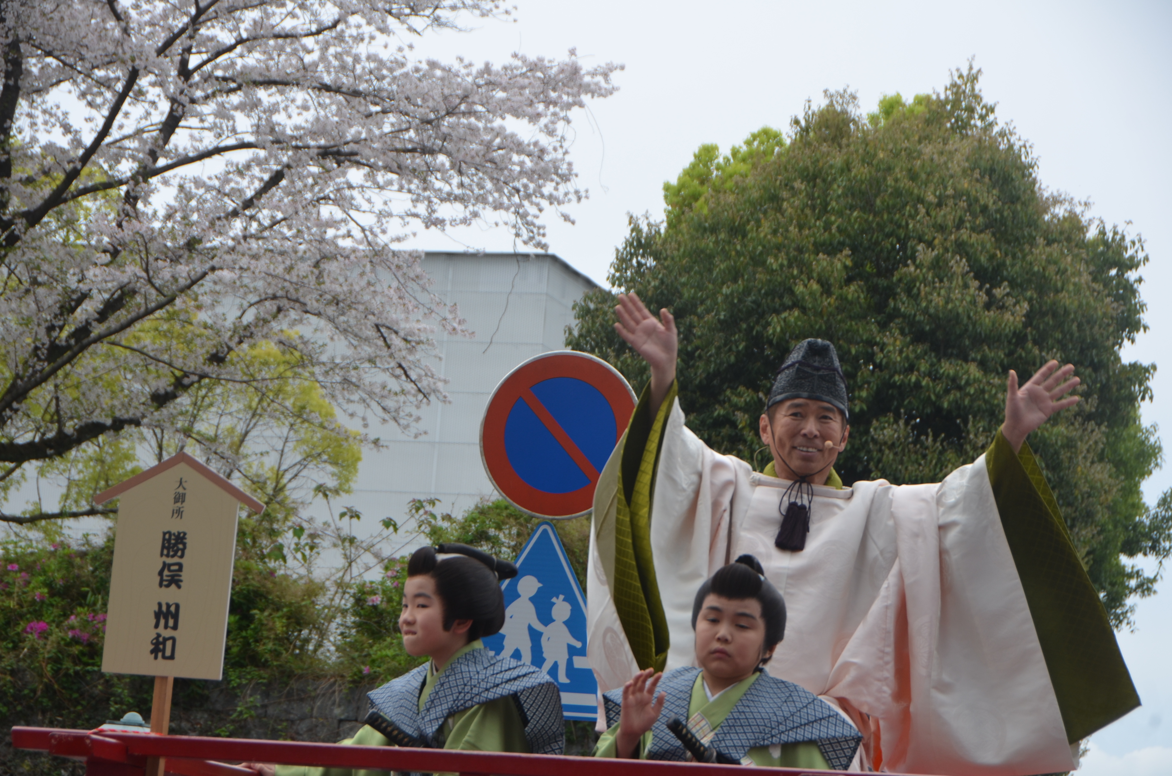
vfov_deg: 11.4
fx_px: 3899
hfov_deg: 17.1
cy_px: 388
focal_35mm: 120
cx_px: 586
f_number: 7.1
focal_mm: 80
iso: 200
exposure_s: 1/200
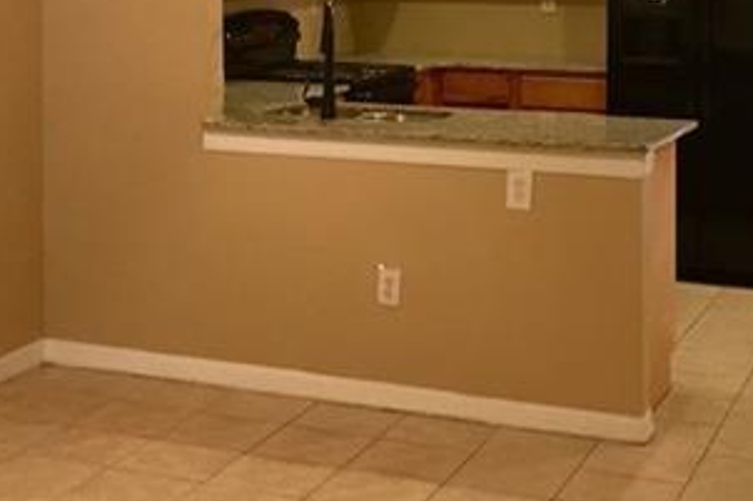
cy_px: -47
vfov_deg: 16.5
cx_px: 187
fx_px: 1672
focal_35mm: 80
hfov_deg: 25.1
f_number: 2.2
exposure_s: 1/30
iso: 160
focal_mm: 4.15
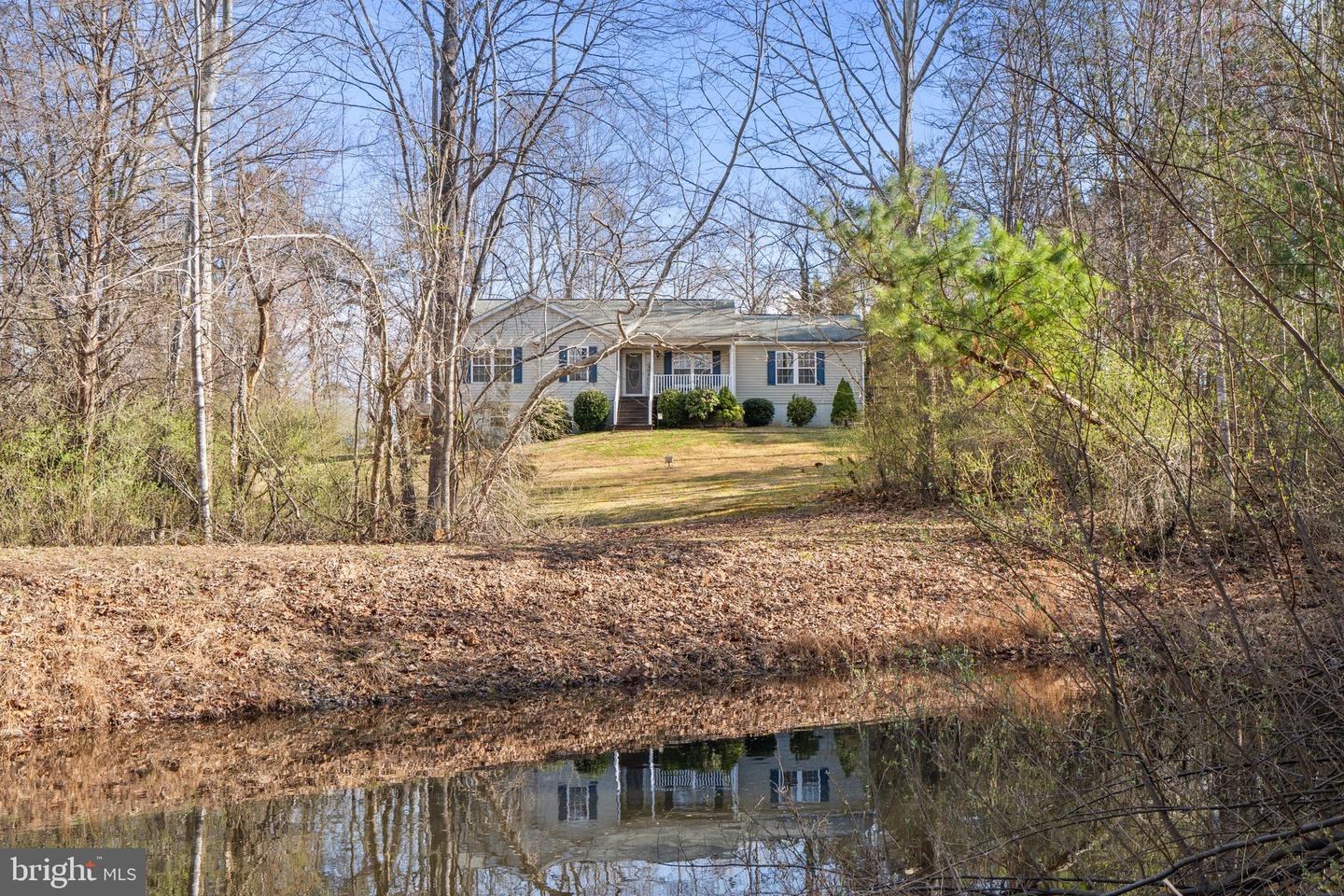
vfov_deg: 37.9
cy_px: 448
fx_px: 1307
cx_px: 672
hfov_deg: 54.4
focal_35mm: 35
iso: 250
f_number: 13
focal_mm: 35
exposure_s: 1/100
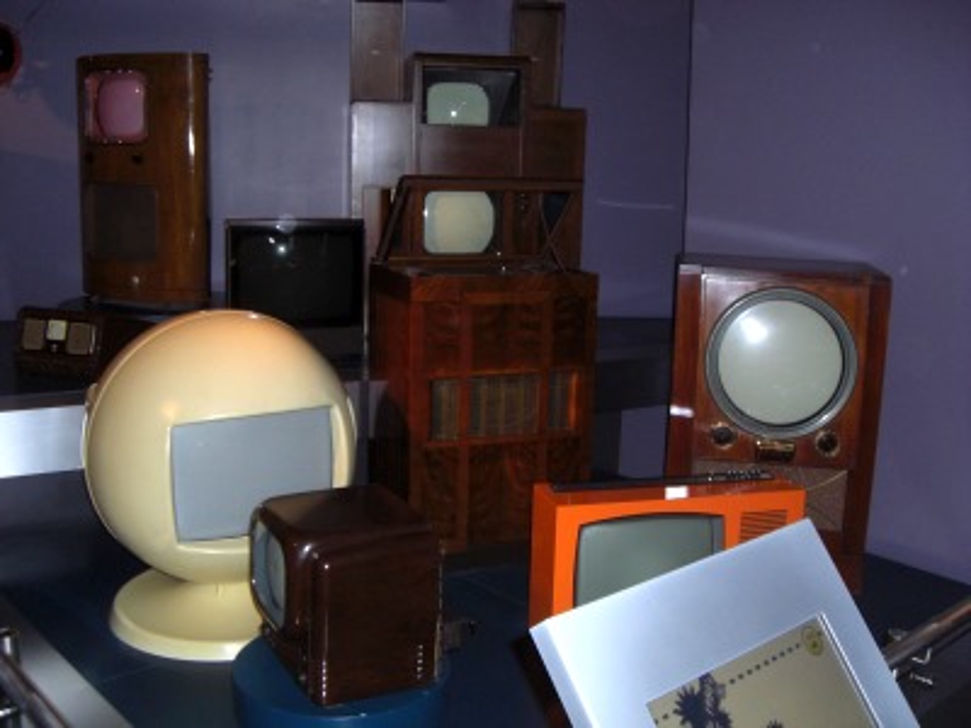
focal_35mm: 38
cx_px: 486
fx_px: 1066
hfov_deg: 49.0
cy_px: 364
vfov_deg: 37.7
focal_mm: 6.2
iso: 200
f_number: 2.7
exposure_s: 1/60
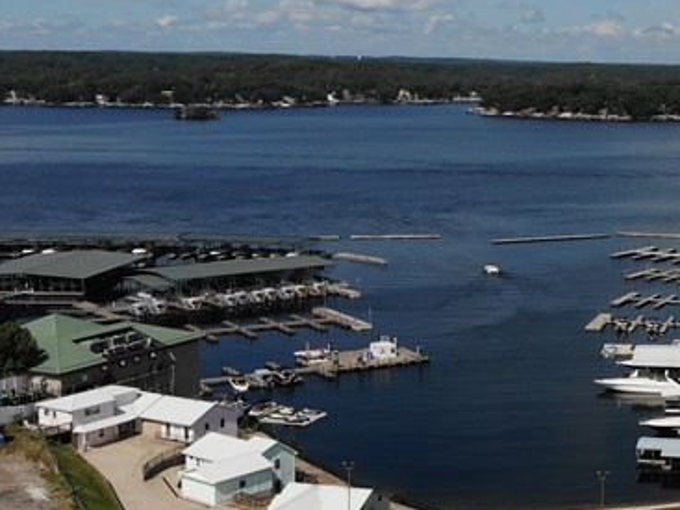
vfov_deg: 21.9
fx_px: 1316
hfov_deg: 27.7
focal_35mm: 67
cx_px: 636
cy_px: 292
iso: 101
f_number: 2.8
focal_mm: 4.5
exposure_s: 1/2295
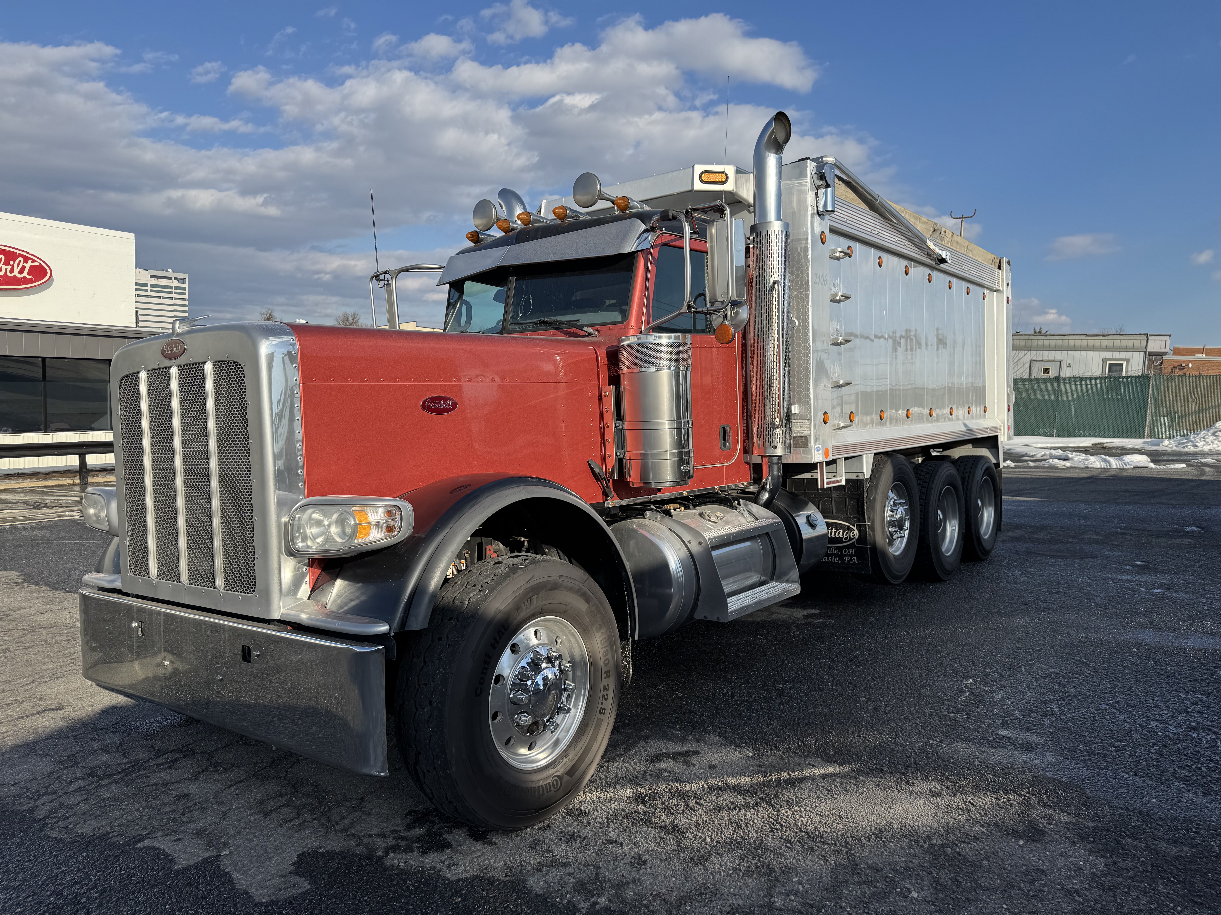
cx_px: 610
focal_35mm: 24
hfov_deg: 71.6
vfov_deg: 56.8
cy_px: 458
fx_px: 847
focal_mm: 6.76
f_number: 1.78
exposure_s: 1/4049
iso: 80
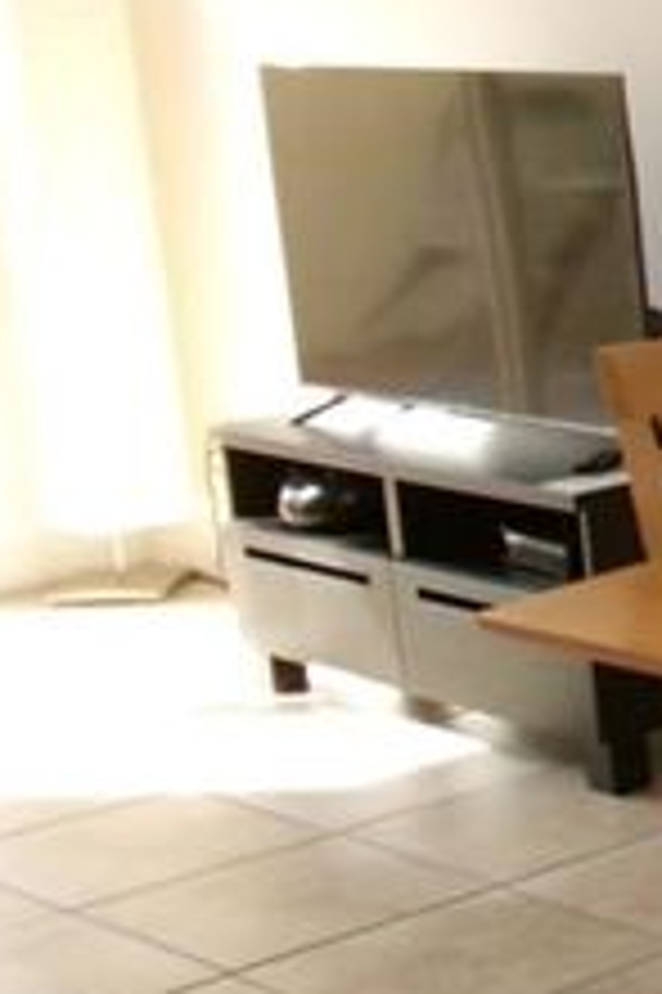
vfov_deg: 21.9
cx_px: 1430
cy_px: 594
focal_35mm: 93
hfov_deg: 12.5
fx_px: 2569
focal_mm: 5.1
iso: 320
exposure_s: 1/34
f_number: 3.9
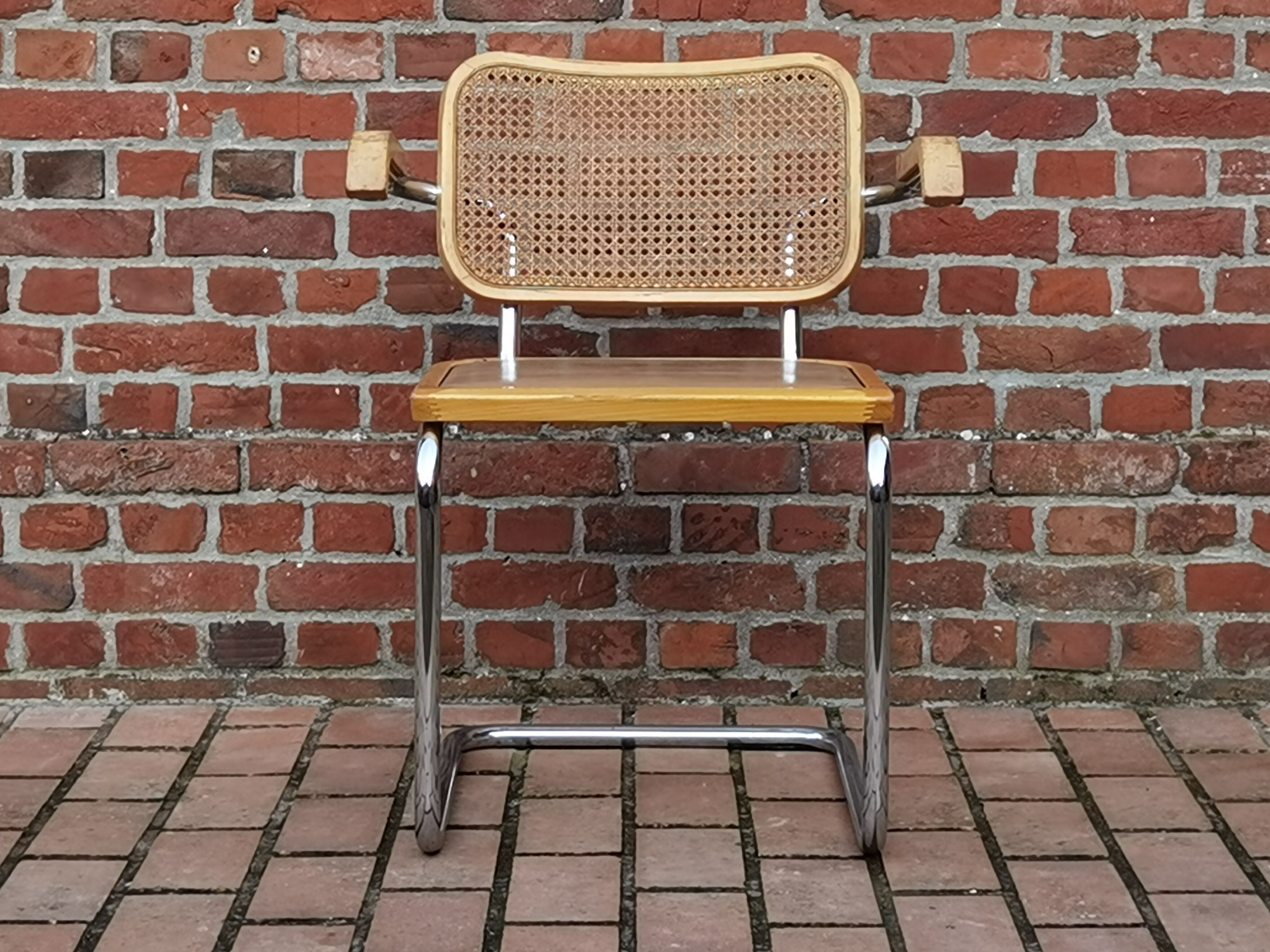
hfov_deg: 22.0
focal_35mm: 89
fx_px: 3265
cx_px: 635
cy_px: 476
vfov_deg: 16.6
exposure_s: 1/381
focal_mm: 6.71
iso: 50
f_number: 1.9
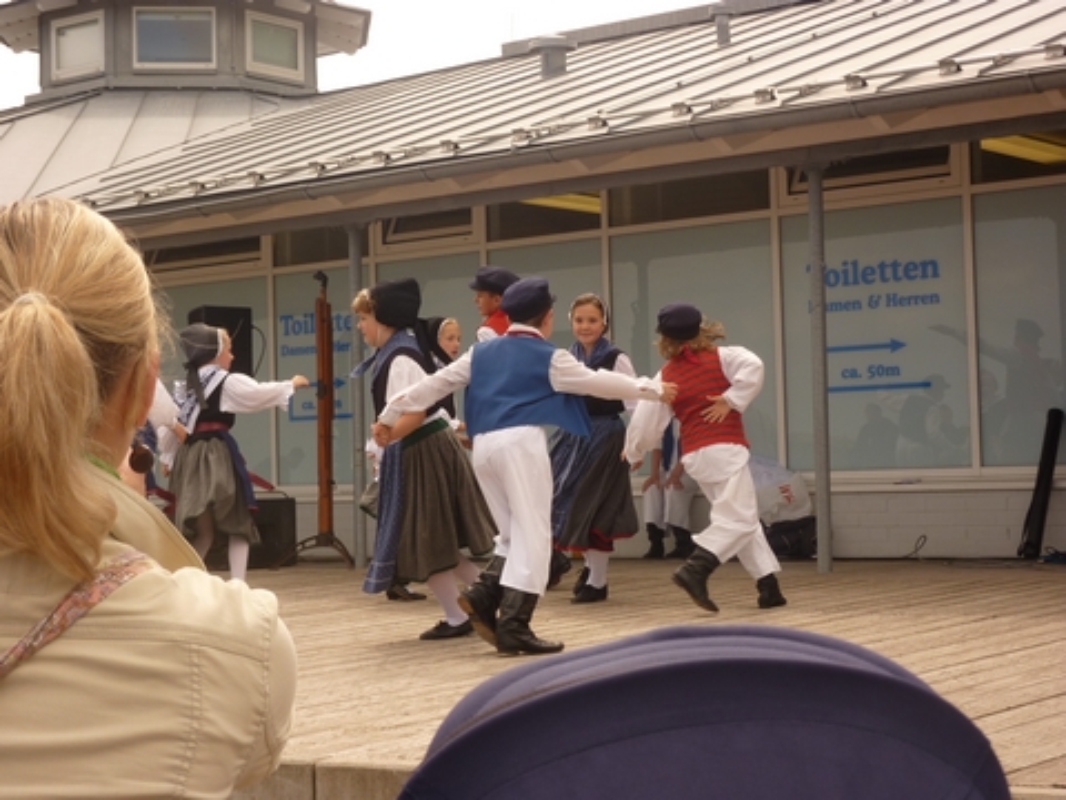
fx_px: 2063
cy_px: 400
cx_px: 533
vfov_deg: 21.9
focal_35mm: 67
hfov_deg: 29.0
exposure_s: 1/320
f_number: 4.1
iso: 80
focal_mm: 11
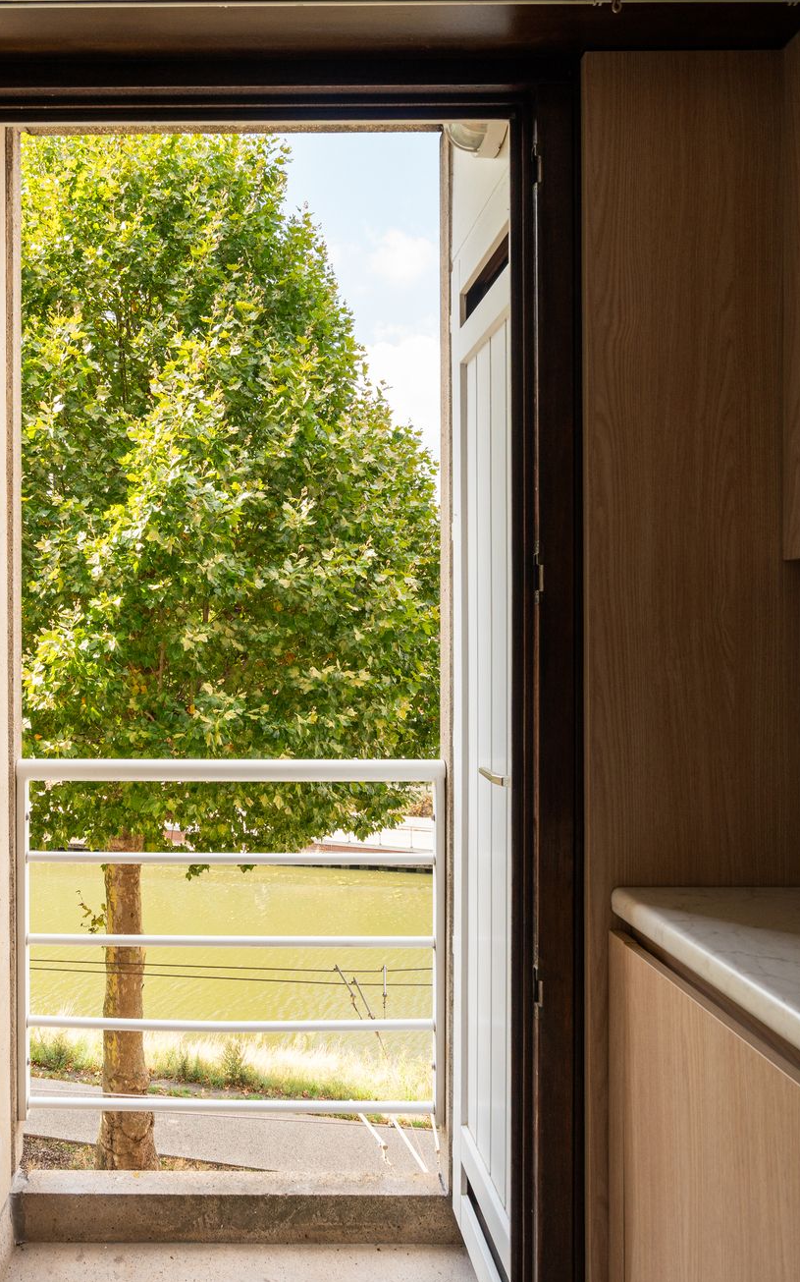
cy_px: 630
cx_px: 240
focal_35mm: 25
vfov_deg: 72.6
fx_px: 873
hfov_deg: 48.1
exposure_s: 1/100
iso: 250
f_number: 8
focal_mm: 16
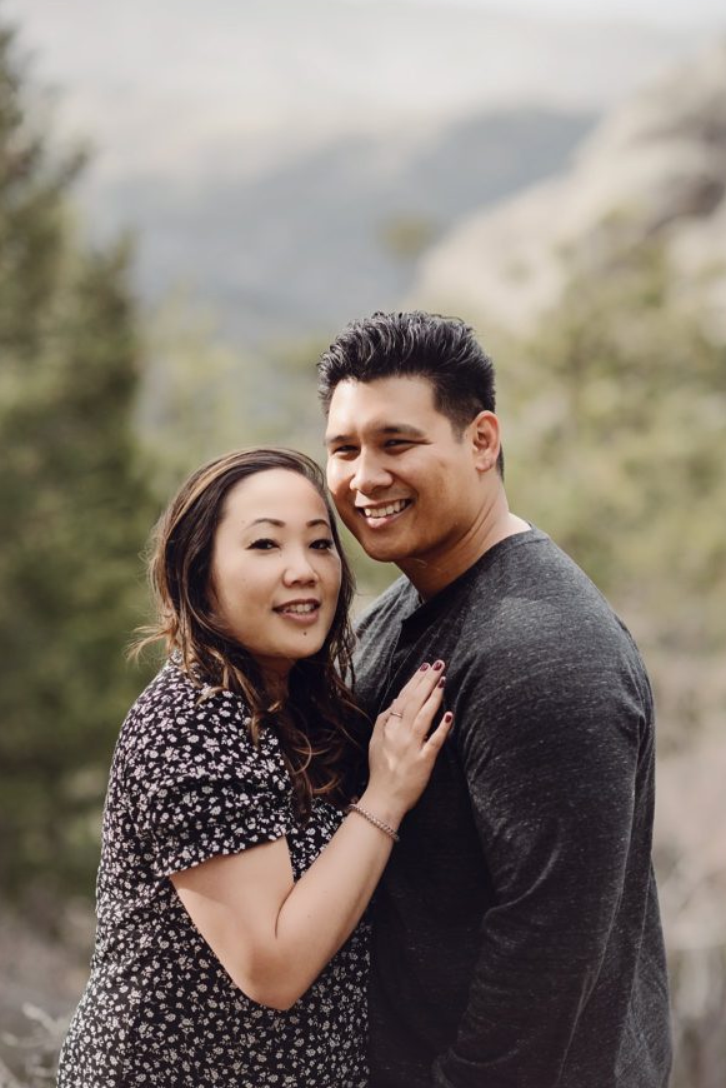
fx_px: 3021
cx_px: 385
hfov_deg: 13.7
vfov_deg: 20.4
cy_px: 609
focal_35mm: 100
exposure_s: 1/1600
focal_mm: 85
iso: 200
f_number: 2.2
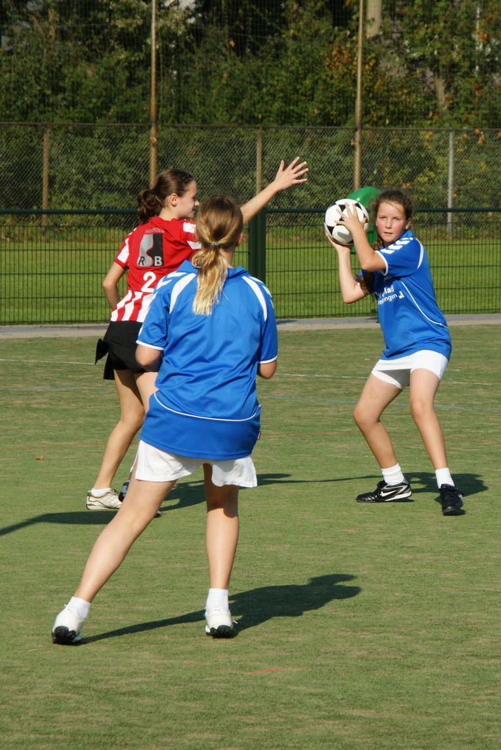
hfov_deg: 8.3
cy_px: 375
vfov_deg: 12.4
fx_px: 3441
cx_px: 250
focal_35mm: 165
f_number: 11
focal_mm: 110
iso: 200
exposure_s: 1/400
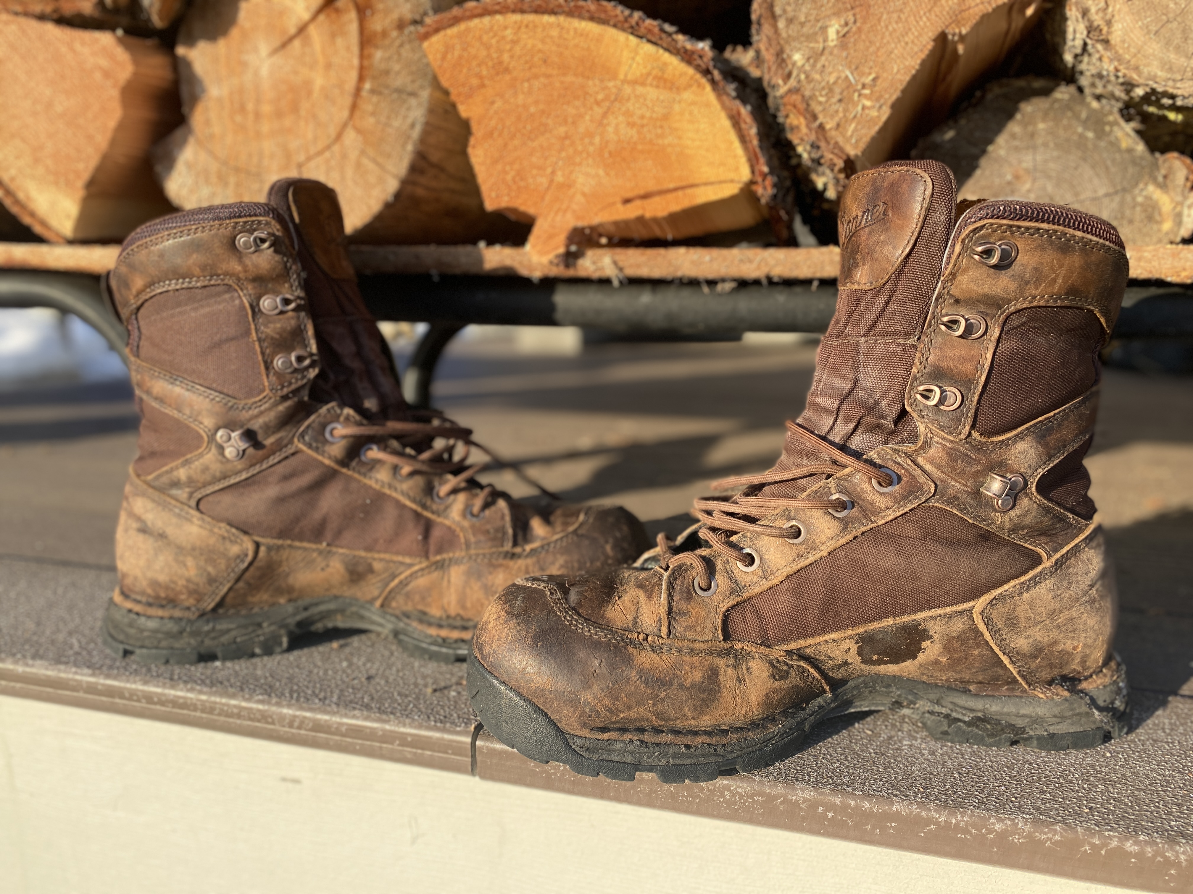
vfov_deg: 53.1
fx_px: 896
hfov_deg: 67.3
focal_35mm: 26
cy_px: 447
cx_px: 596
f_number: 1.8
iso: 32
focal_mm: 4.25
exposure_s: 1/827
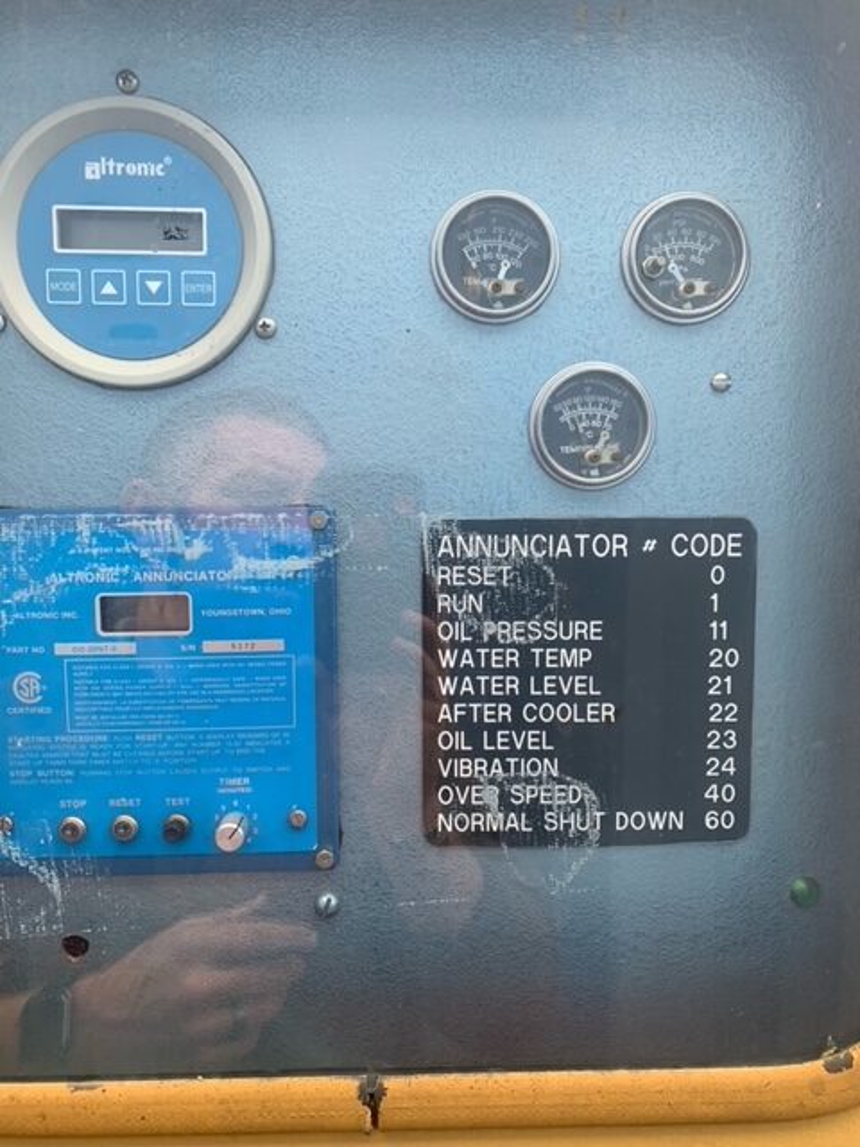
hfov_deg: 53.1
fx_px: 861
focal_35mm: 26
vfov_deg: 67.3
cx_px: 430
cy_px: 574
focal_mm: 4.25
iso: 50
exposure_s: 1/121
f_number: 1.8
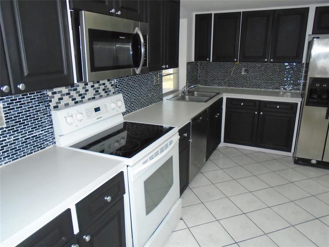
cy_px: 124
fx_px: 247
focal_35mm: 26
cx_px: 164
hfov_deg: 67.3
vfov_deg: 53.1
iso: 400
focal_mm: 4.6
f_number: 3.2
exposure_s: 1/60
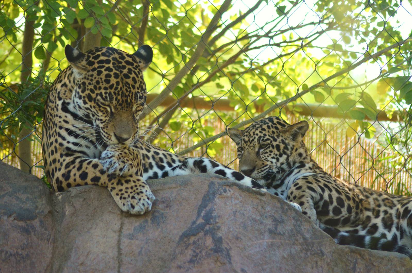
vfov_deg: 3.8
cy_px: 136
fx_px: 4112
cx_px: 206
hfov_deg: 5.7
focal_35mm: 360
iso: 720
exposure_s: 1/1000
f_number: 5
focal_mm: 240
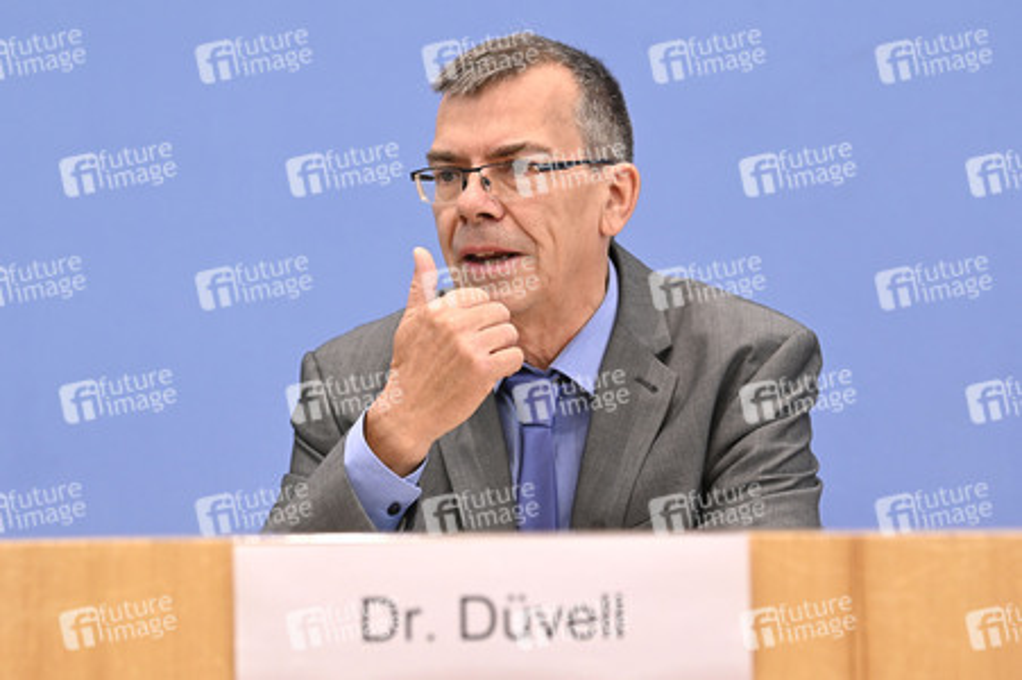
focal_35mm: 95
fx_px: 2695
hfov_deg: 21.5
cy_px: 340
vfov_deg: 14.4
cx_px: 511
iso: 3200
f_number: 5
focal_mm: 95
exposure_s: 1/500
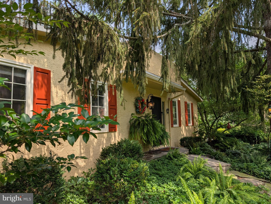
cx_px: 136
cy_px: 102
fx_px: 188
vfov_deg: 56.9
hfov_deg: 71.5
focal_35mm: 24
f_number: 1.68
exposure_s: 1/3774
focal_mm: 6.9
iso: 21
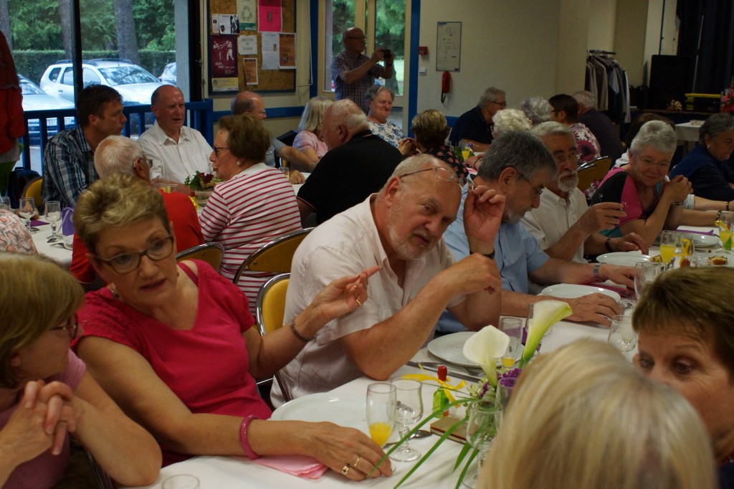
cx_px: 367
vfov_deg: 31.9
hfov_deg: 46.4
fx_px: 856
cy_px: 244
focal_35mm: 42
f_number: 4.5
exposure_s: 1/125
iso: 1600
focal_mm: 28
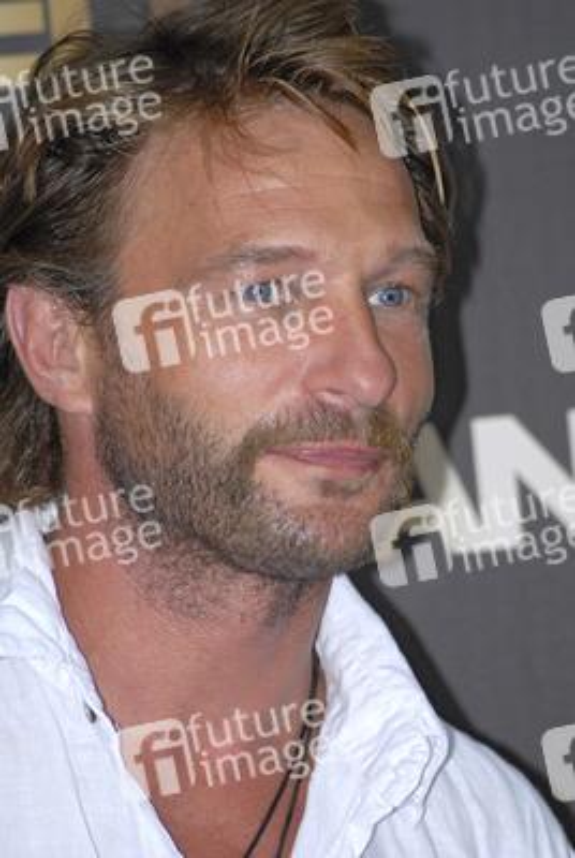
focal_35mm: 450
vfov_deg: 4.6
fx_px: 10743
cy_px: 429
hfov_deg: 3.1
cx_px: 288
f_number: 5.6
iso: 640
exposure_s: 1/125
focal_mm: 300
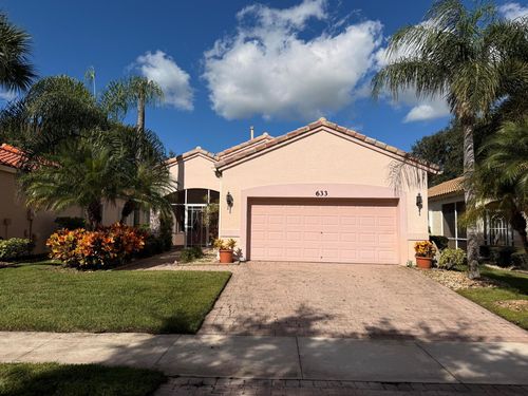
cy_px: 198
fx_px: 366
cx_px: 264
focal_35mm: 24
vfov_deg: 56.8
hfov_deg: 71.6
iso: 80
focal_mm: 6.76
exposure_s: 1/11905
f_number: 1.78
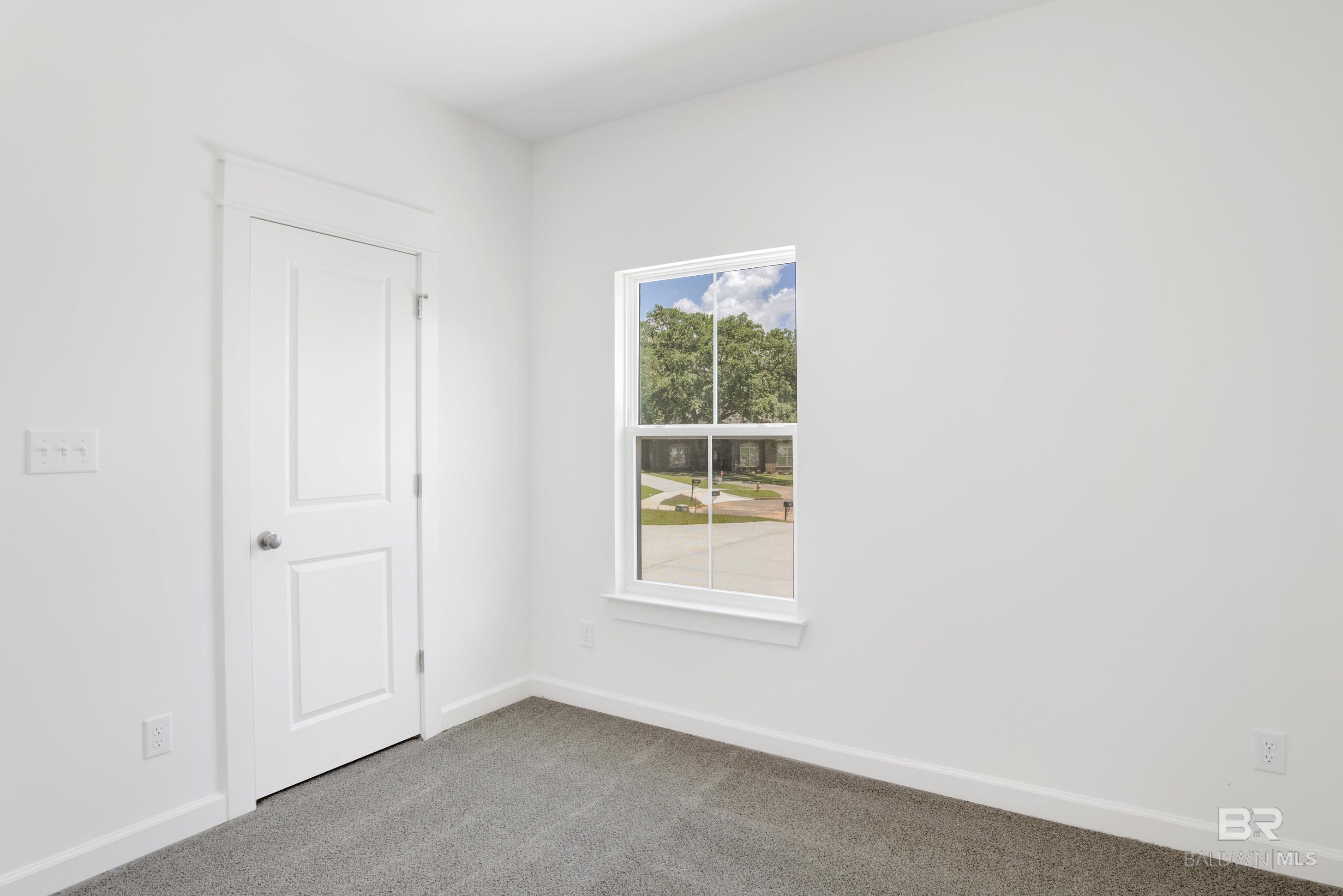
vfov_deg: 64.5
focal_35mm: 19
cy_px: 432
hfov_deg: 86.9
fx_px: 709
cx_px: 657
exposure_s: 1/40
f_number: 11
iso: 200
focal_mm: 18
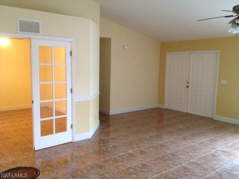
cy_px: 90
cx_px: 120
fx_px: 242
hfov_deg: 52.6
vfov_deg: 40.7
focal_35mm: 35
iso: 250
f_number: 2.4
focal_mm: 4.28
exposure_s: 1/20
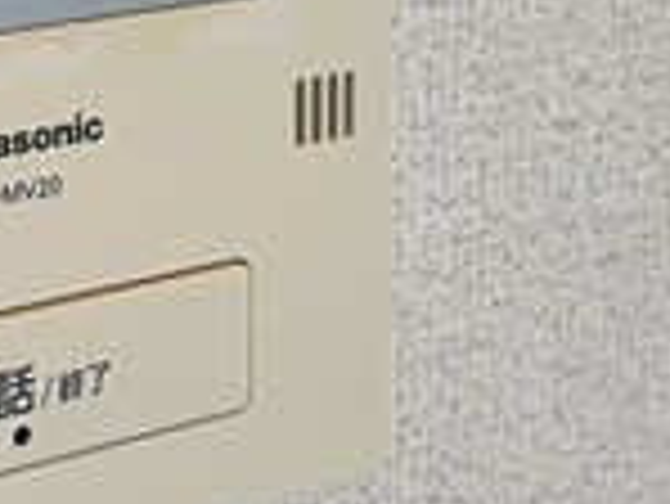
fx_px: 2363
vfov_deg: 12.0
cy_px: -25
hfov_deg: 16.0
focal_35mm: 122
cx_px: 94
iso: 80
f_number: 1.6
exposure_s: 1/60
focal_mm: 4.2
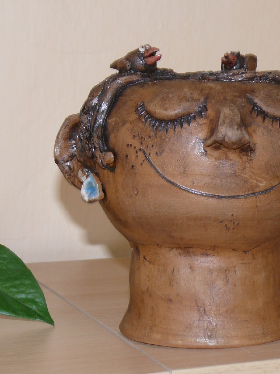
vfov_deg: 18.9
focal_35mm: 104
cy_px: 180
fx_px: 1122
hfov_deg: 14.2
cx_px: 202
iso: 100
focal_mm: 11.1
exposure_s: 1/30
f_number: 3.2
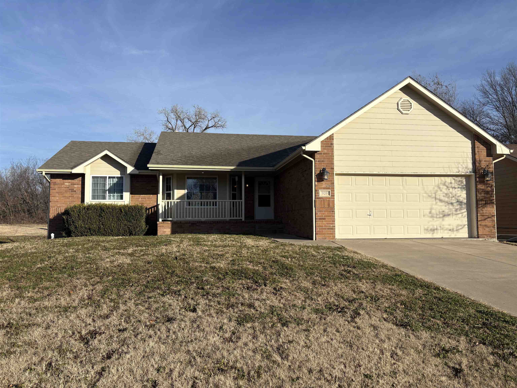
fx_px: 388
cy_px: 194
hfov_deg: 67.3
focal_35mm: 26
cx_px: 258
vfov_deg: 53.1
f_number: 1.6
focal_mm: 5.96
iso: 50
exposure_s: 1/4329
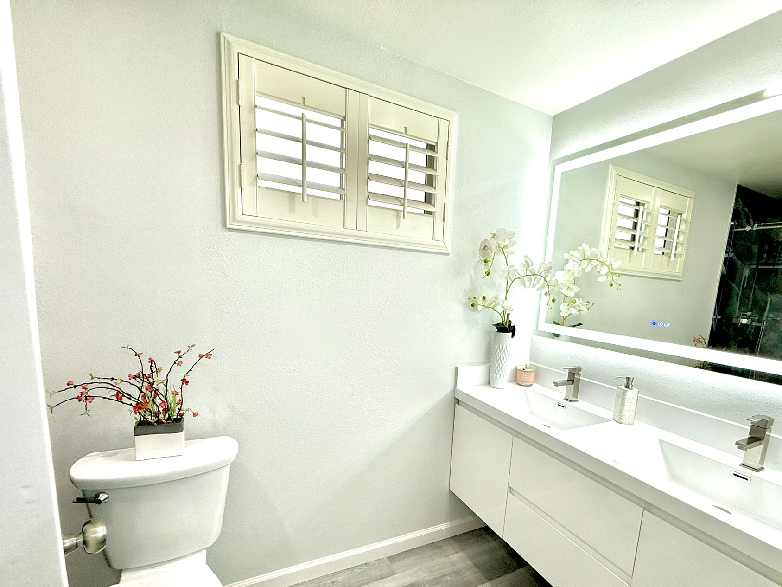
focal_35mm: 17
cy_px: 354
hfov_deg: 90.5
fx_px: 384
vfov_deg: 73.9
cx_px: 443
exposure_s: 1/130
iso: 64
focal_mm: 2.22
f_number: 2.2
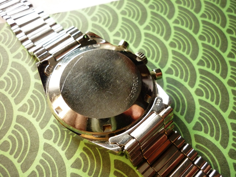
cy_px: 88
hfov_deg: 55.4
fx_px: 225
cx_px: 118
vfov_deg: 42.9
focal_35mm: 33
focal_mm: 5.5
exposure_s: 1/30
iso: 320
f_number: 2.8
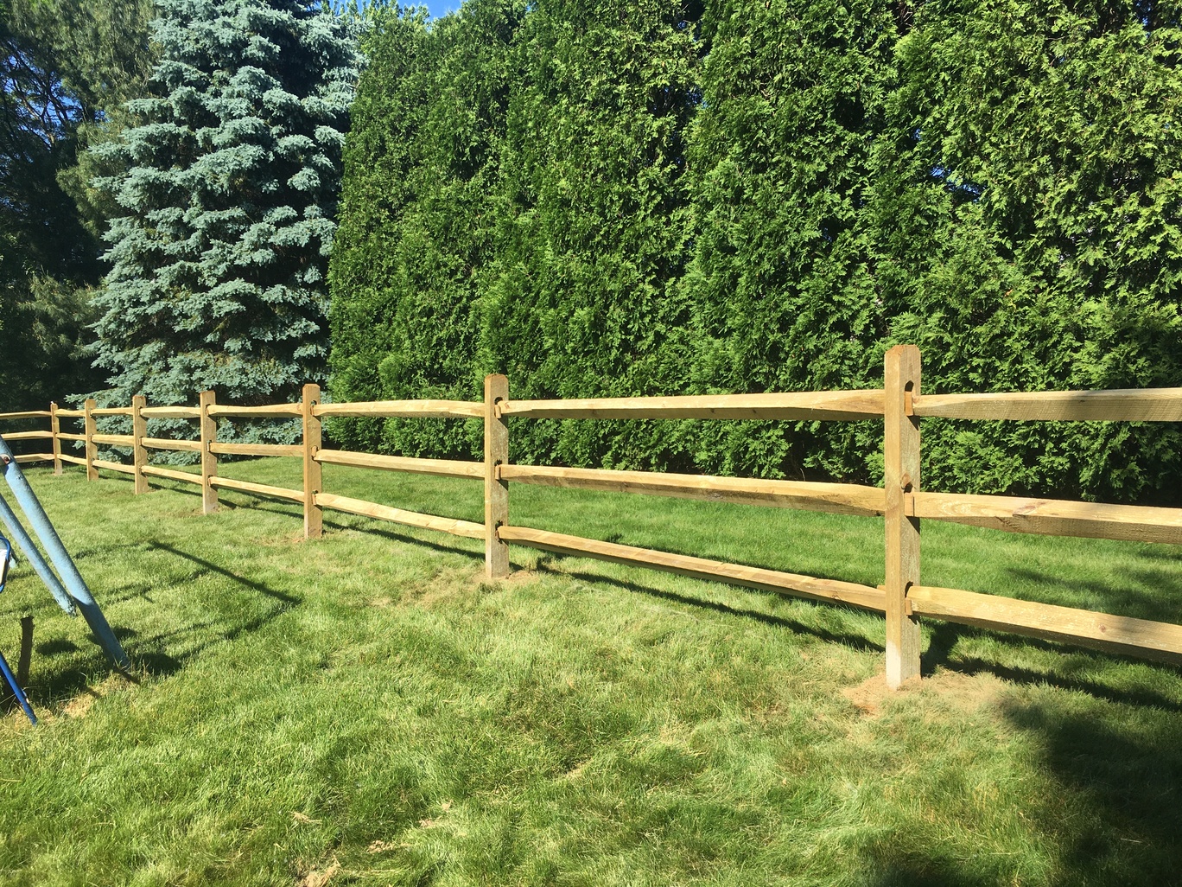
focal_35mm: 29
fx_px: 990
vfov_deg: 48.2
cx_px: 591
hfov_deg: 61.7
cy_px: 444
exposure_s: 1/810
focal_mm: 4.15
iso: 25
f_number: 2.2
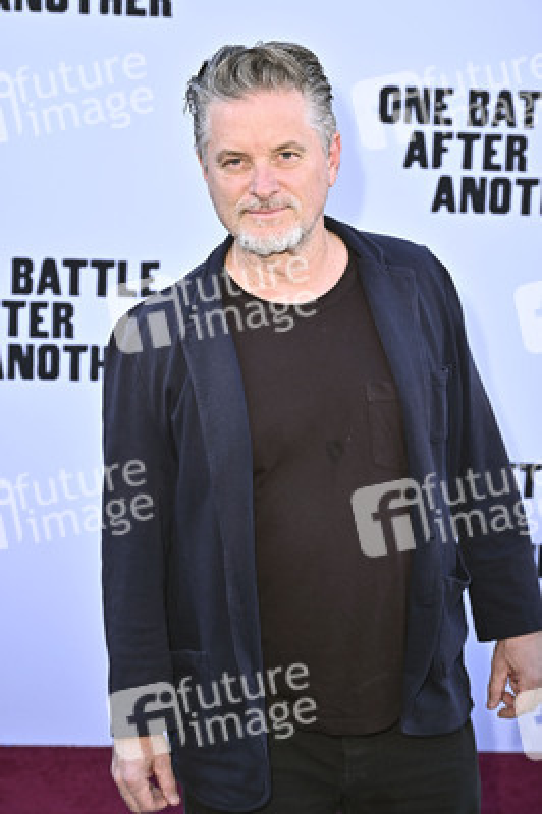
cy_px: 407
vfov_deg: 26.0
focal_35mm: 78
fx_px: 1764
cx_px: 271
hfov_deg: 17.5
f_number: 5.6
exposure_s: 1/320
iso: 800
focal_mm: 78
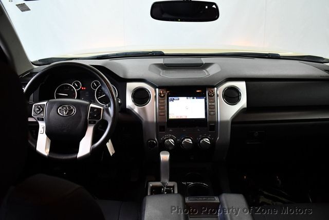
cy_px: 110
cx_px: 164
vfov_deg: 36.9
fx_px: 329
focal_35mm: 36
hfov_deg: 53.1
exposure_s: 1/125
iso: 2000
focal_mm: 18
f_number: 3.5
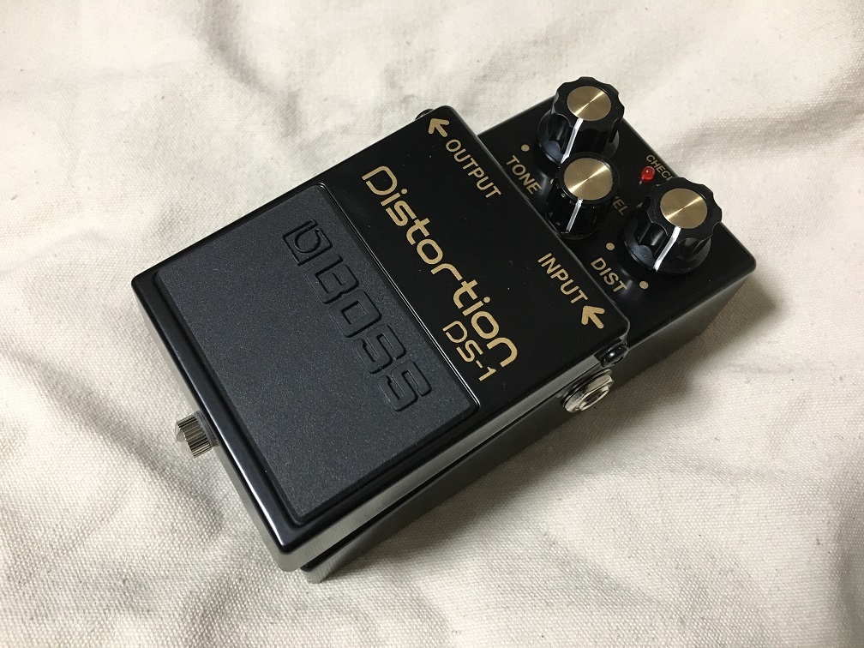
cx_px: 432
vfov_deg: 48.2
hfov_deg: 61.7
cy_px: 324
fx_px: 724
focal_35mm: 29
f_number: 2.2
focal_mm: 4.15
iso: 200
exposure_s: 1/30
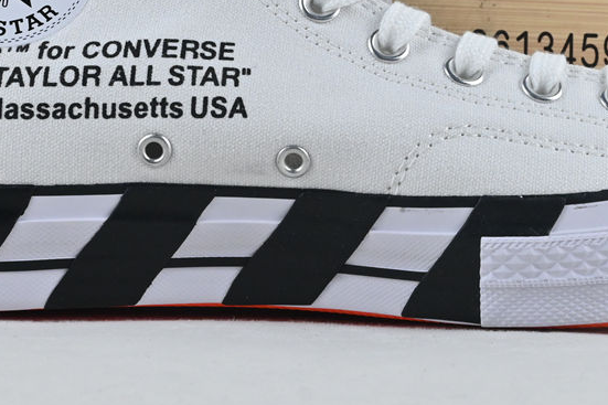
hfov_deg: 20.5
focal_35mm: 100
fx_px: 1682
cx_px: 375
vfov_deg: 13.6
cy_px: 56
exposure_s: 1/160
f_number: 10
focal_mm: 30.5
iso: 1000
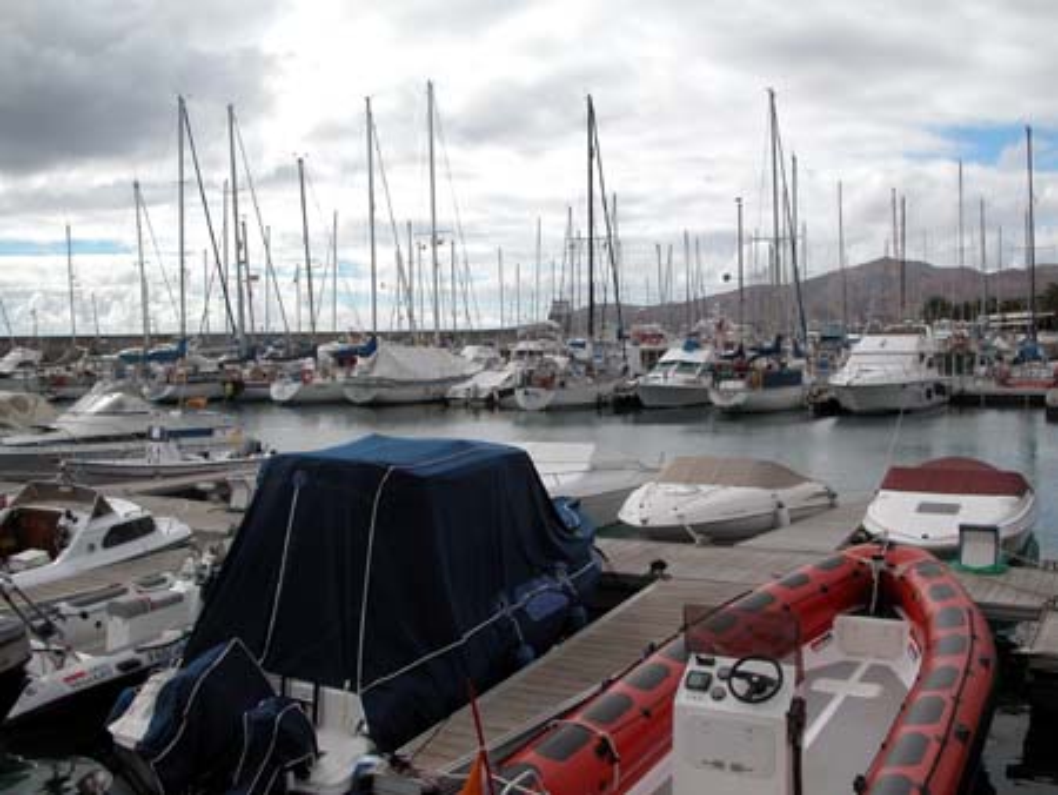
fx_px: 1040
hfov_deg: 53.9
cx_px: 529
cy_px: 398
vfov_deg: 41.8
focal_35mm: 34
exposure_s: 1/446
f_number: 8
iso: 100
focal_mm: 8.9
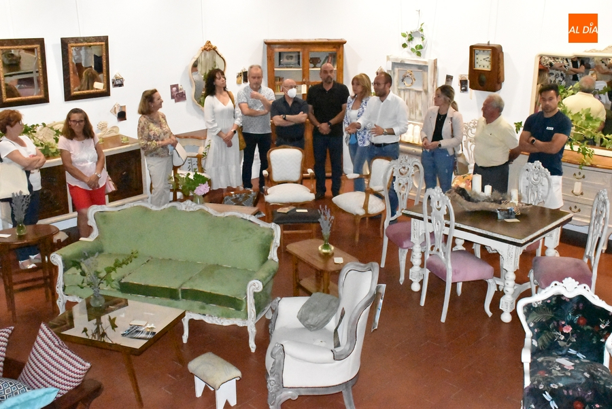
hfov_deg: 47.9
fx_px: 689
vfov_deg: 33.1
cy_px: 204
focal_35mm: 40
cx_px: 306
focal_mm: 27
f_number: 11
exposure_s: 1/100
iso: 25600
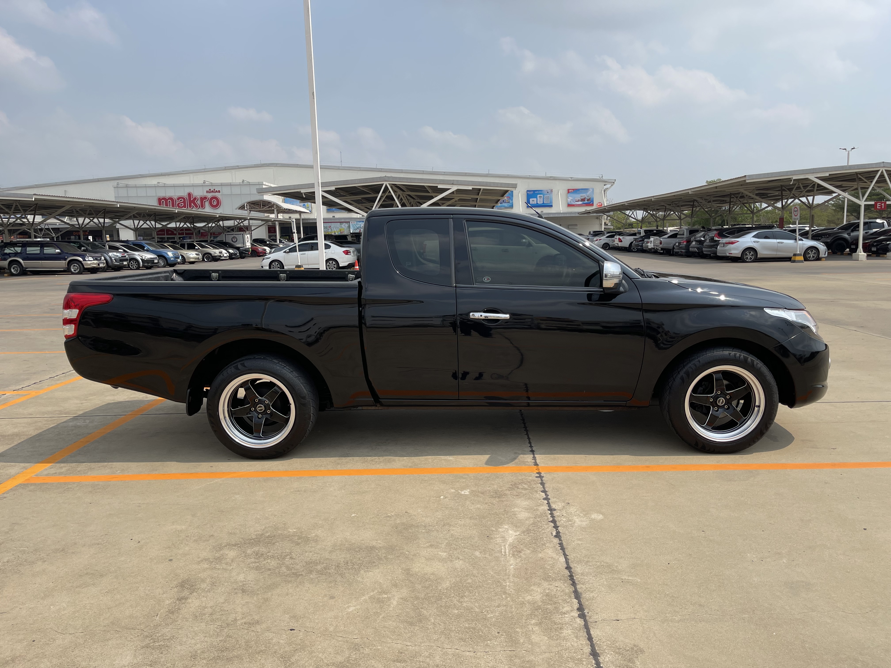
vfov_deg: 54.9
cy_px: 334
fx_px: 643
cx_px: 446
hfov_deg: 69.4
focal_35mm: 25
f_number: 1.6
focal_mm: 5.1
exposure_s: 1/4717
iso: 32
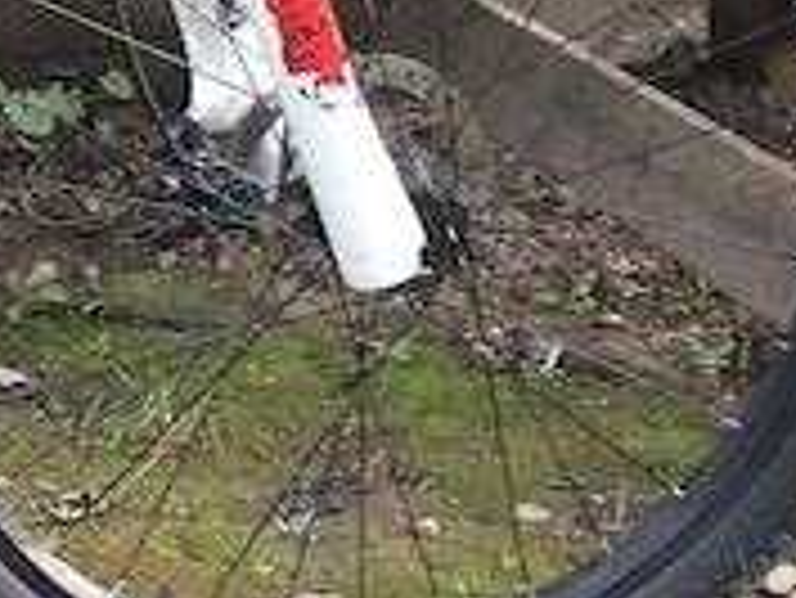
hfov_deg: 13.7
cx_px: -544
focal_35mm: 131
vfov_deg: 11.2
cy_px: 13
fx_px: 3014
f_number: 2.2
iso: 100
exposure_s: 1/30
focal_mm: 4.15
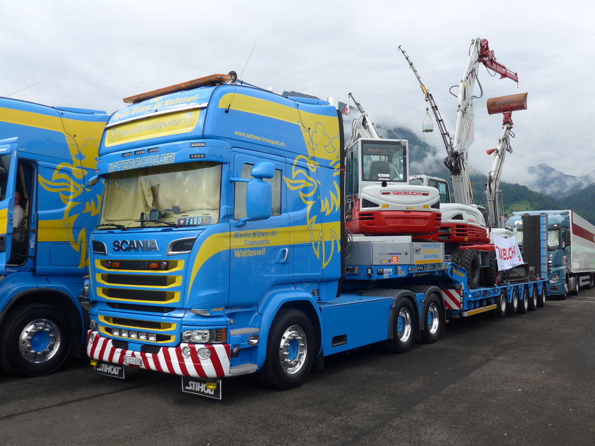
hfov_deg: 58.4
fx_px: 533
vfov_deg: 45.4
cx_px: 298
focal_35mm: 31
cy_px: 223
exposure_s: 1/640
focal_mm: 6.5
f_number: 2.8
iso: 80
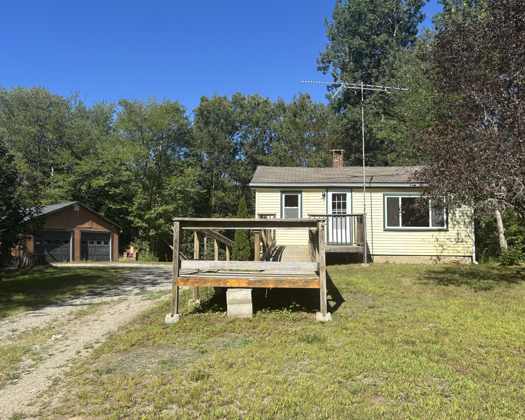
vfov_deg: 51.5
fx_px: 435
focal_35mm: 28
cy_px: 210
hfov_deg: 62.2
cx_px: 261
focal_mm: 5.96
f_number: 1.6
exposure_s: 1/2710
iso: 50
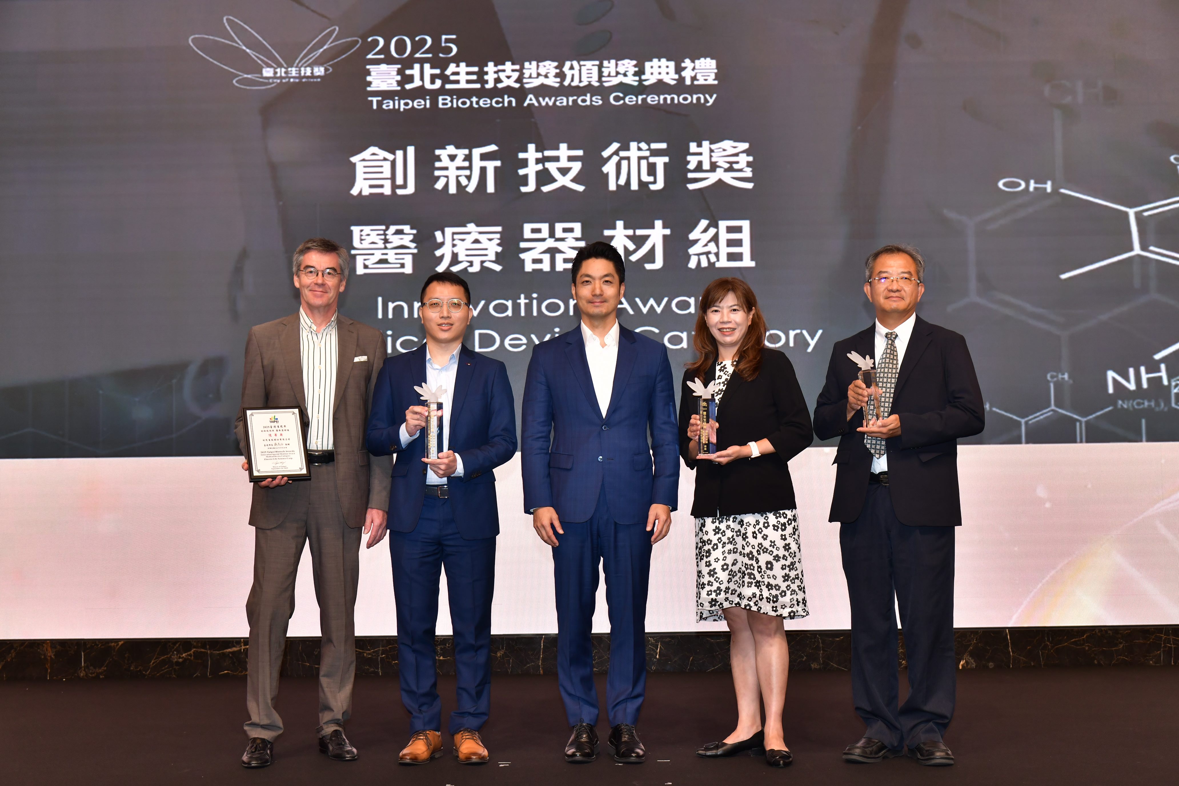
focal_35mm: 48
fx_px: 1572
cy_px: 393
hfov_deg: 41.1
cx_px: 590
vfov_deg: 28.1
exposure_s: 1/100
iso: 640
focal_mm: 48
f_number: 5.6
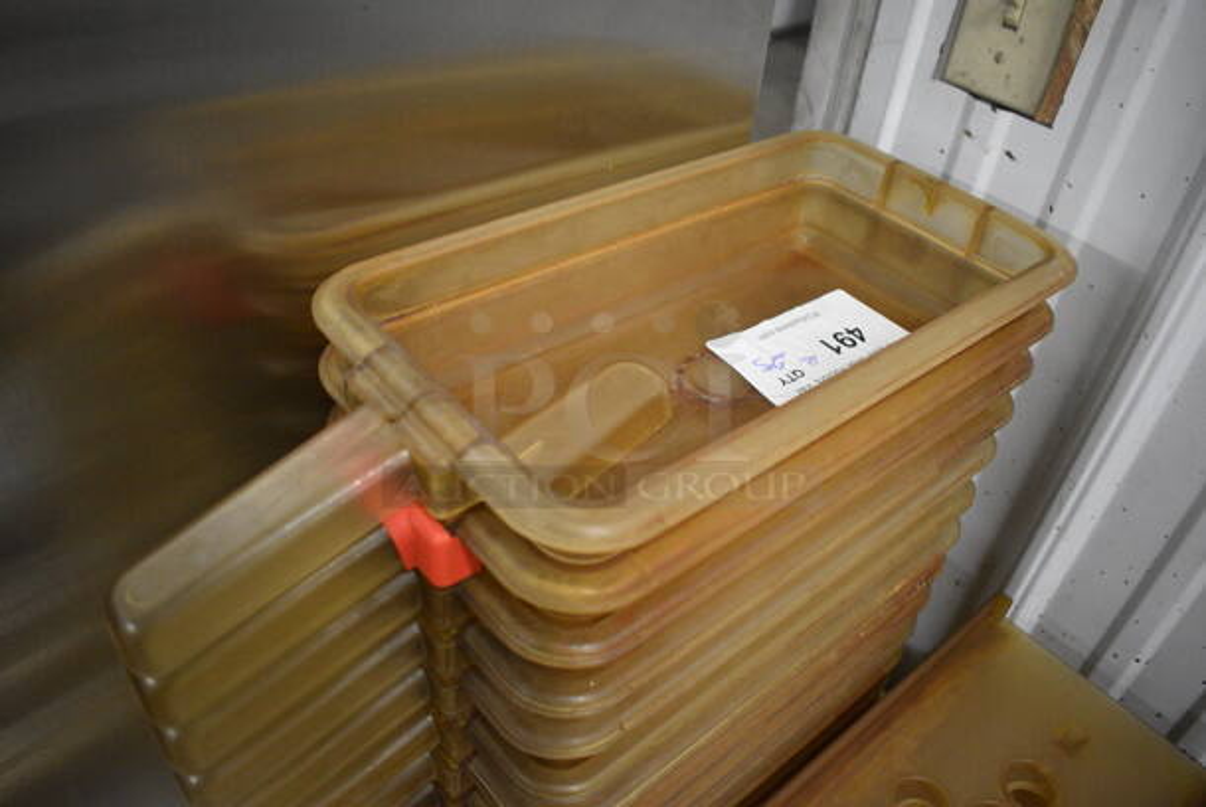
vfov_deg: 48.0
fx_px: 905
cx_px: 603
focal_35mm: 27
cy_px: 404
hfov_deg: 67.3
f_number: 3.5
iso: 3200
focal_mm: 18
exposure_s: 1/125
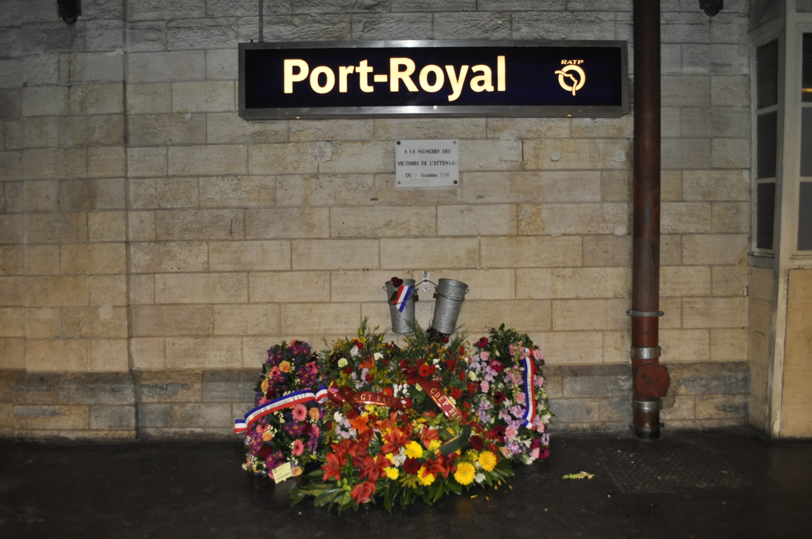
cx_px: 406
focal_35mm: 27
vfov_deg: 47.8
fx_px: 608
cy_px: 270
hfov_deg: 67.4
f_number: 3.5
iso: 800
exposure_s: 1/60
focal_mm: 18
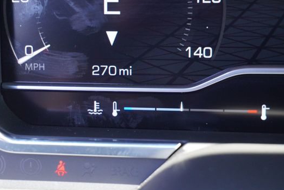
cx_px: 112
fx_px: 726
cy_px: 87
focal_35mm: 92
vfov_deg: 14.9
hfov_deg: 22.1
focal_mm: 50
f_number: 5.6
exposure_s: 1/160
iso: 1600
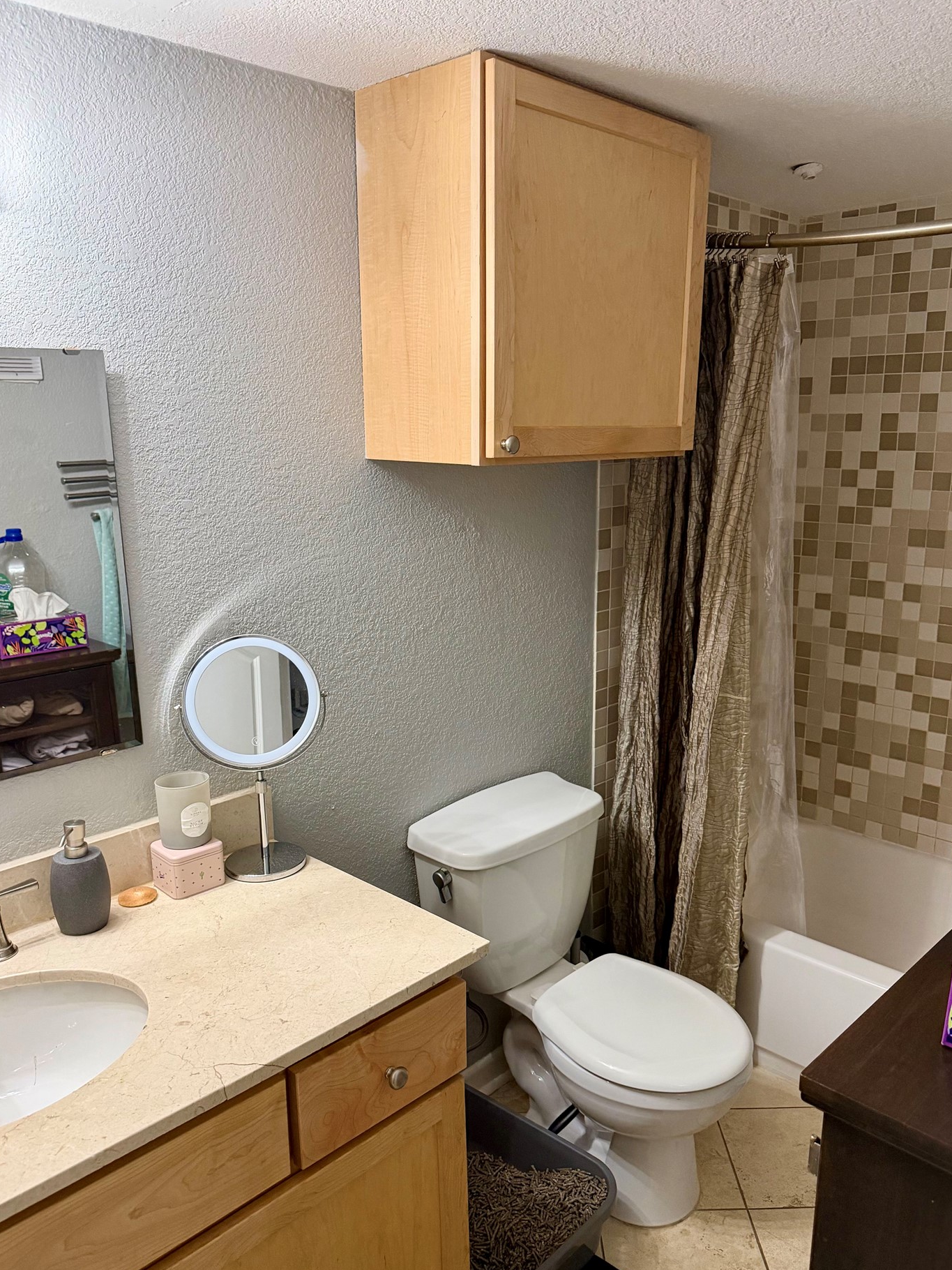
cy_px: 674
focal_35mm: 27
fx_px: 990
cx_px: 487
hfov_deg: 51.4
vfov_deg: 65.3
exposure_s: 1/60
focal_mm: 6.76
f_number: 1.78
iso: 400
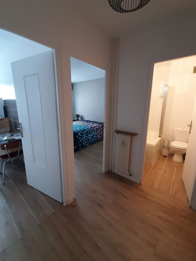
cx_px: 92
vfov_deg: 101.9
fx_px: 106
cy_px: 123
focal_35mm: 14
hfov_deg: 85.6
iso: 250
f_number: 2.2
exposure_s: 1/25
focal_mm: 1.42
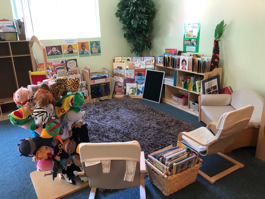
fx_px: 214
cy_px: 100
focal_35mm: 28
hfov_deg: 63.4
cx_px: 132
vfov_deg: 49.7
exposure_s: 1/15
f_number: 1.8
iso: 80
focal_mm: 3.99
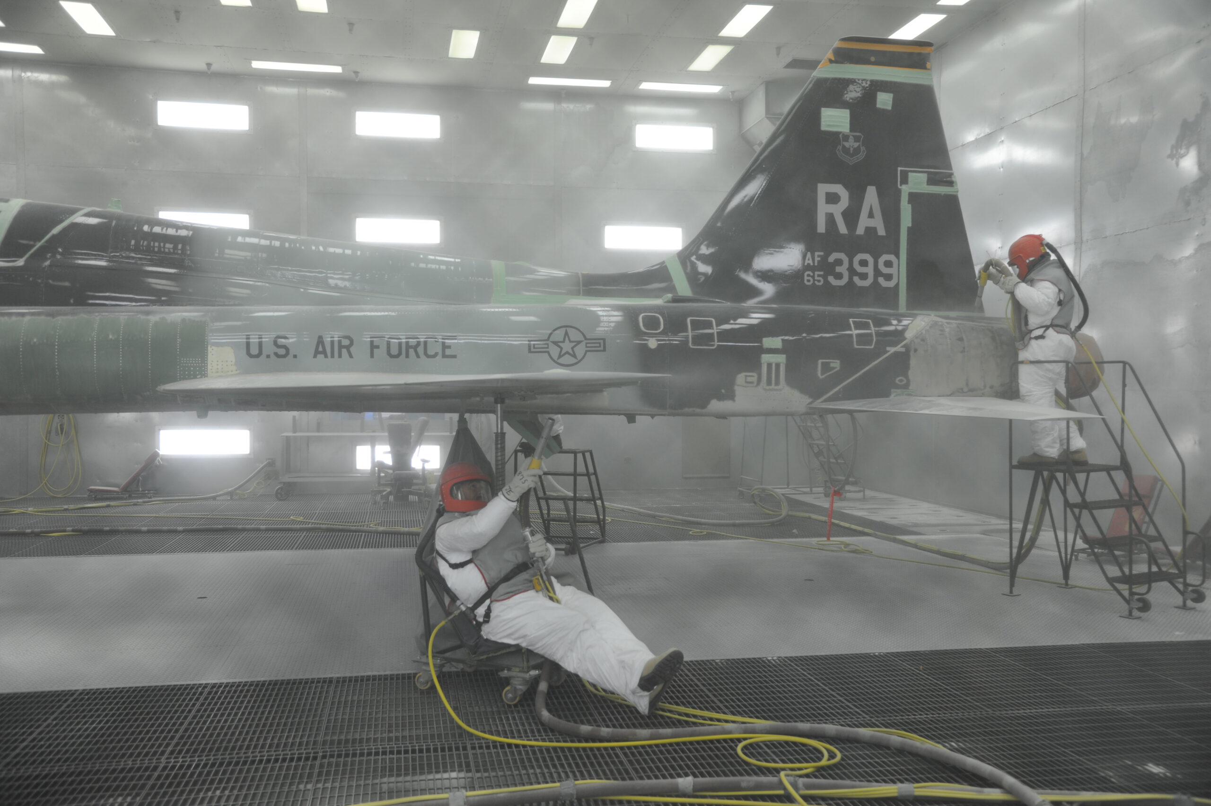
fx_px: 1143
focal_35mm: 34
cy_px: 403
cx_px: 606
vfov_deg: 38.8
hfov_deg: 55.8
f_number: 4
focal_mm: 34
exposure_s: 1/60
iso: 320
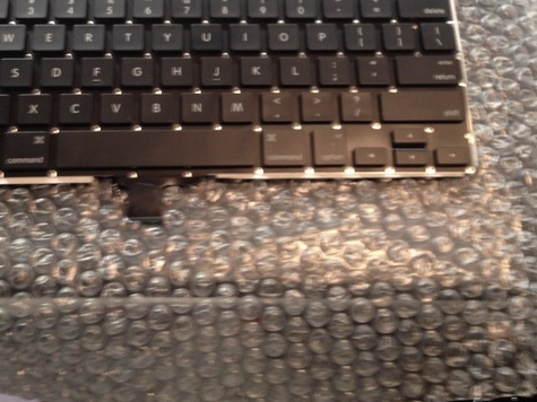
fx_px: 915
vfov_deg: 24.5
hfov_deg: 32.6
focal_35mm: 59
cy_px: 88
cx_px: 220
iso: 80
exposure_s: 1/20
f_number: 2.4
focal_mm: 4.28
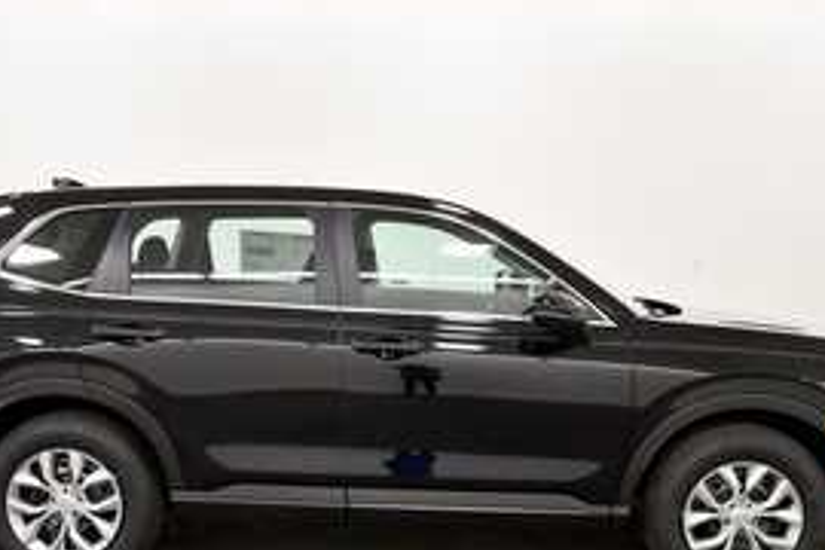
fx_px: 917
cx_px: 400
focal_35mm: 40
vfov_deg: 33.1
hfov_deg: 48.5
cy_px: 374
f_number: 5.6
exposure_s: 1/125
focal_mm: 18
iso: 1100
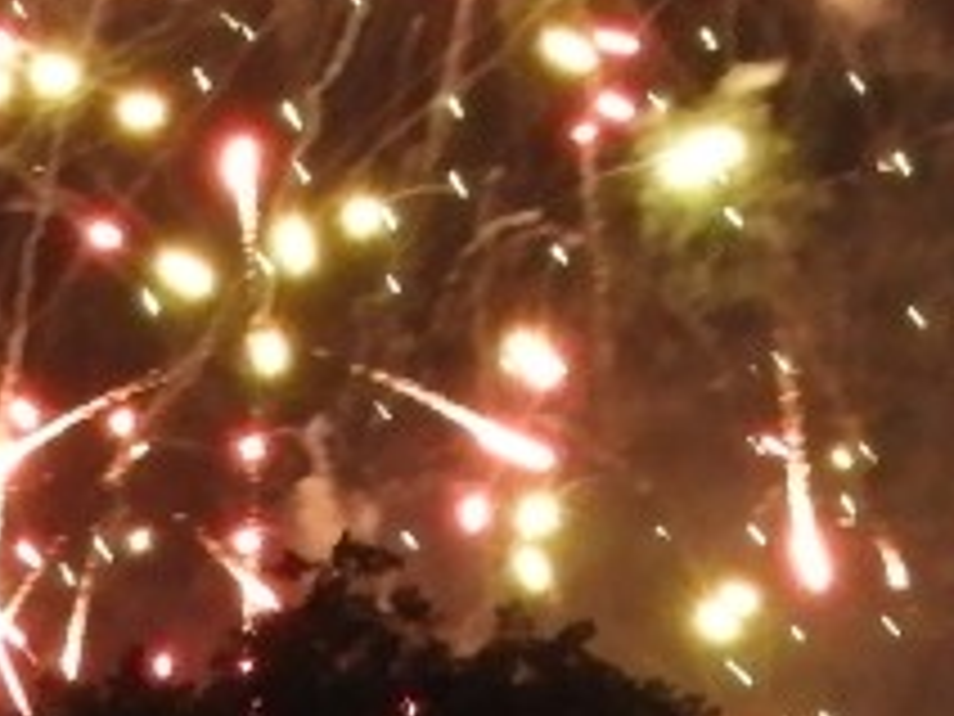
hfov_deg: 4.2
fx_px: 13118
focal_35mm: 476
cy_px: -1346
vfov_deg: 3.1
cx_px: 742
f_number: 4.5
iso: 640
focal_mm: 12.5
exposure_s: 1/8
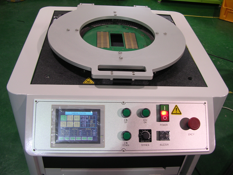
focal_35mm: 38
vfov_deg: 37.7
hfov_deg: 49.0
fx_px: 256
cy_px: 88
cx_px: 116
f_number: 2.8
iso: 100
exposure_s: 1/16.6
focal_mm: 5.8
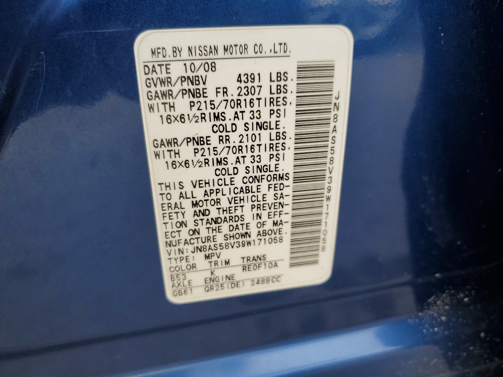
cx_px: 252
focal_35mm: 26
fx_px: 378
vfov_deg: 53.1
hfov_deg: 67.3
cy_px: 188
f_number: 1.5
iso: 50
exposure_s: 1/455
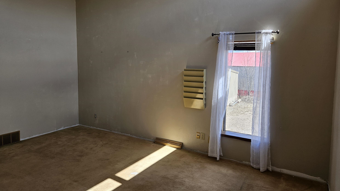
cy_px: 79
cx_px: 169
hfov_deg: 71.9
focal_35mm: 26
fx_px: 234
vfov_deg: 44.2
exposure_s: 1/211
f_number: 1.8
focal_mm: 5.4
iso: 40
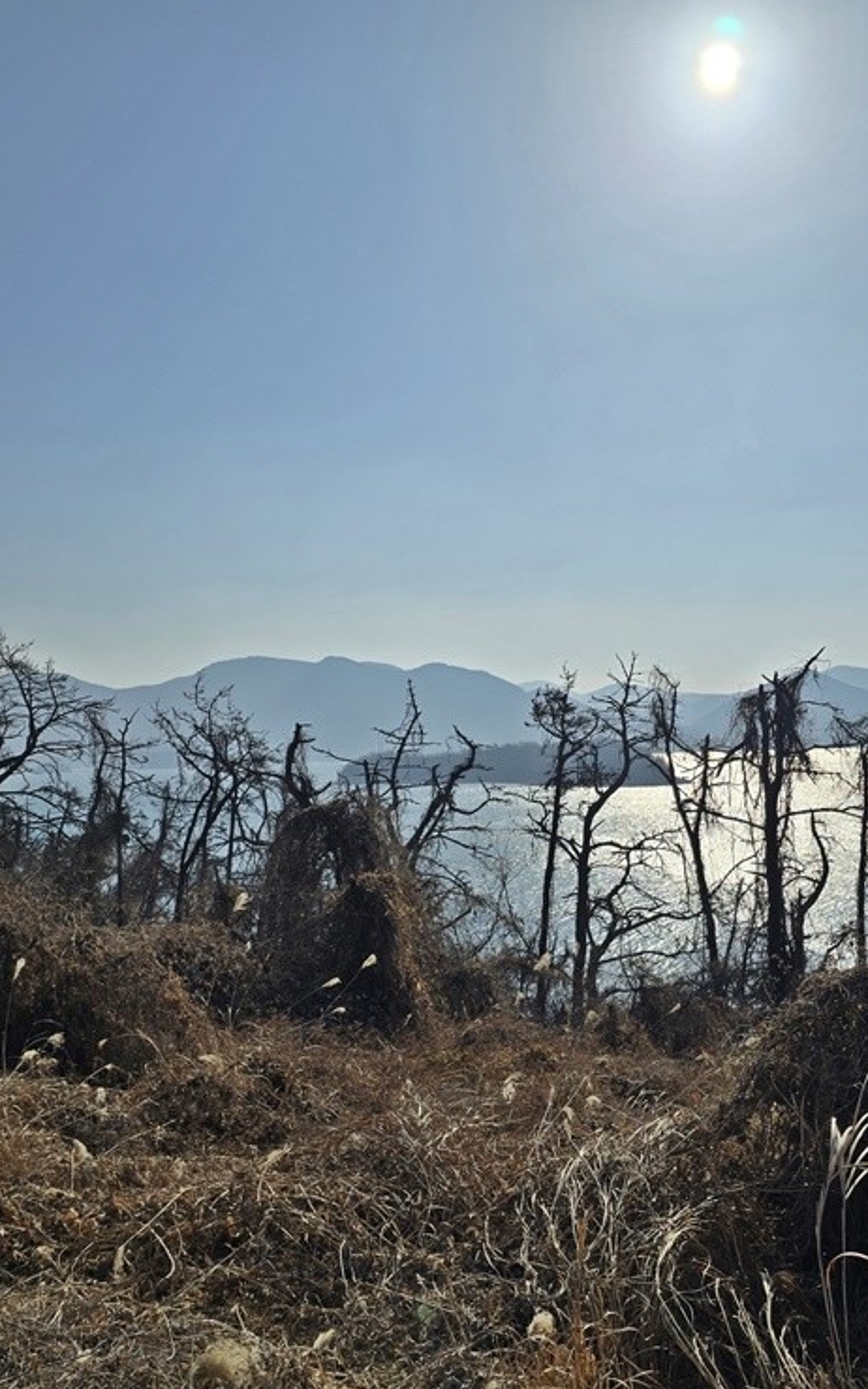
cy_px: 694
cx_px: 543
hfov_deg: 38.1
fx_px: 1249
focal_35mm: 33
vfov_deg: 58.1
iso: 12
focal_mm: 6.3
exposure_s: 1/4333
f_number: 1.7
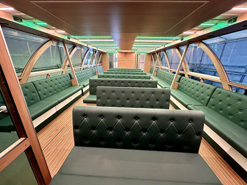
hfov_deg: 102.1
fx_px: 100
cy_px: 92
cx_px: 124
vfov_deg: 85.7
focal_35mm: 14
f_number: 2.2
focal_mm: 2.22
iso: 800
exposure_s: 1/51
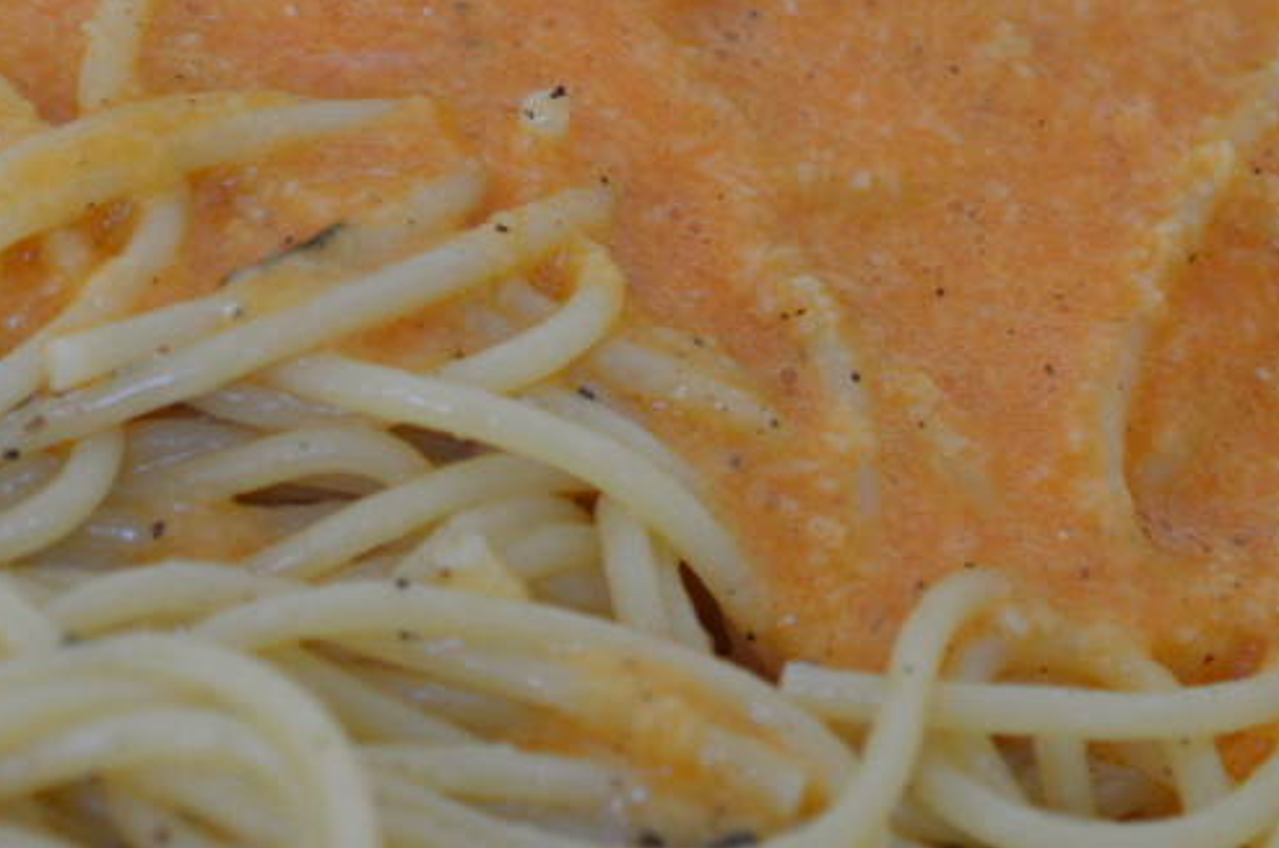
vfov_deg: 10.8
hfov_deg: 16.4
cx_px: 465
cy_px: 5
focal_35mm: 125
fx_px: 4432
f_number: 4.5
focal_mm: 40
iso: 400
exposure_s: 1/80
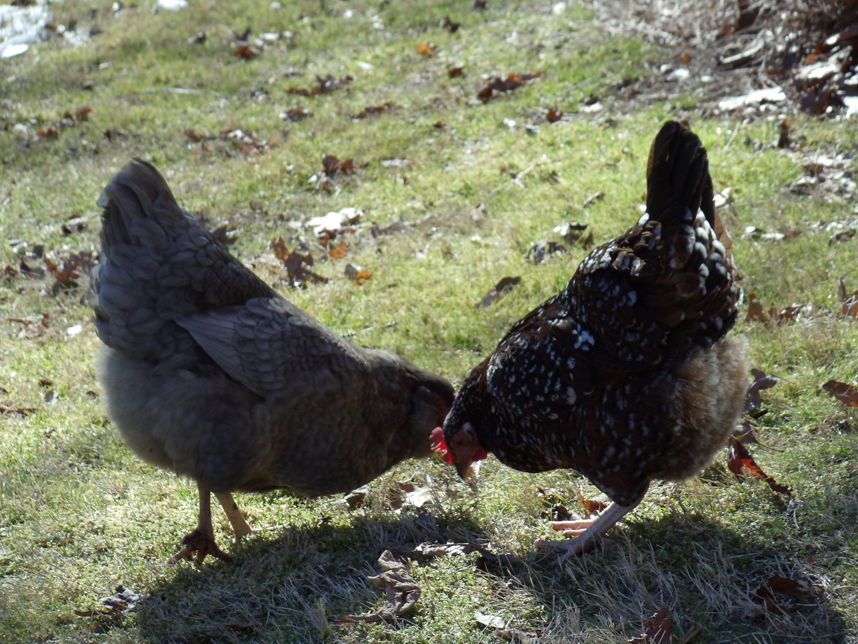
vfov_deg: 8.6
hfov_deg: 11.5
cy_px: 322
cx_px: 429
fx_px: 4263
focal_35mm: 172
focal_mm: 23.45
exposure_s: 1/250
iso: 100
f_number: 5.1
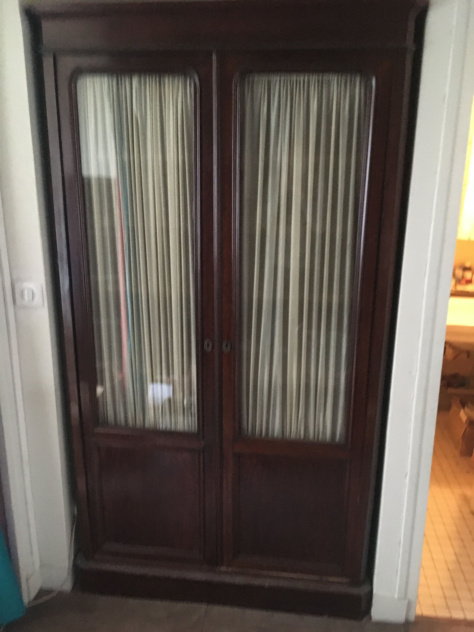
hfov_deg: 48.2
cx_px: 237
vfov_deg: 61.7
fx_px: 529
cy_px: 316
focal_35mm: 29
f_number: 2.2
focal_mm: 4.15
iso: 320
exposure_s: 1/17
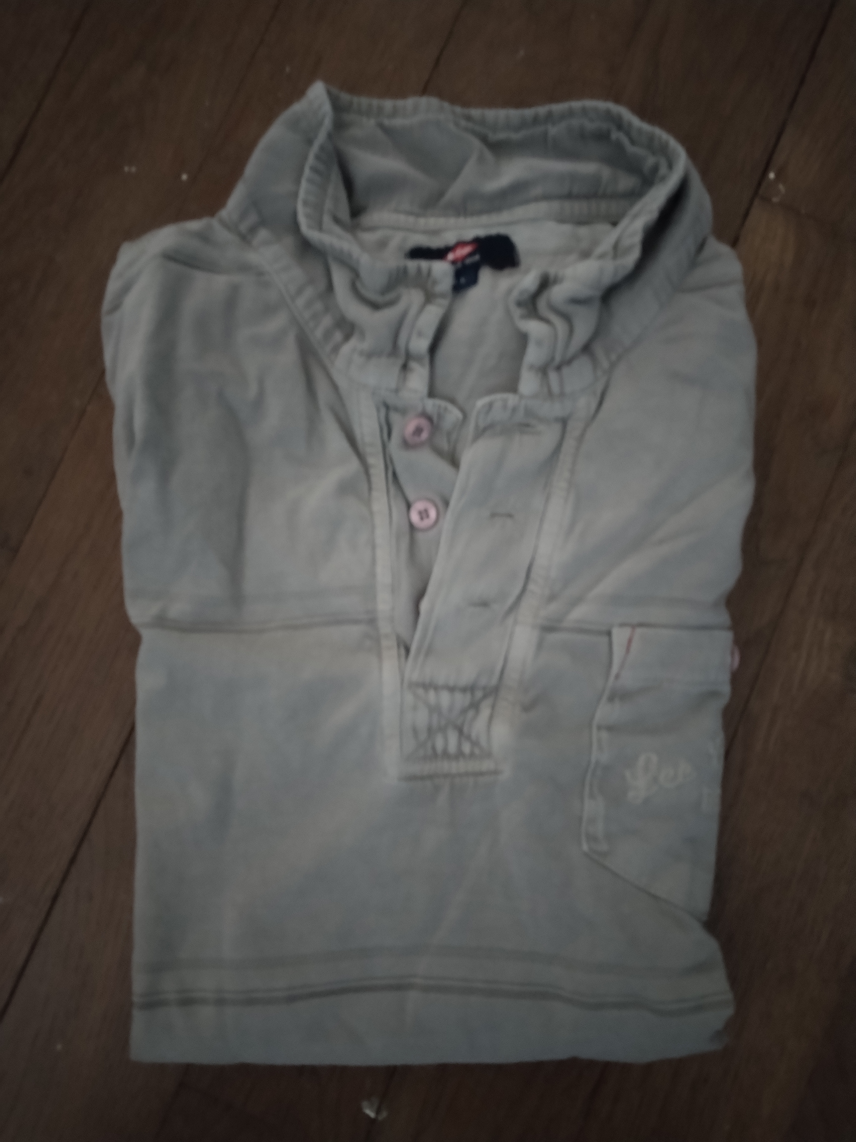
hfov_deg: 53.1
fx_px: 857
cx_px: 428
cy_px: 571
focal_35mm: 26
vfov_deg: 67.3
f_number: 1.8
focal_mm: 4.75
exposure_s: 1/12.5
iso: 3508
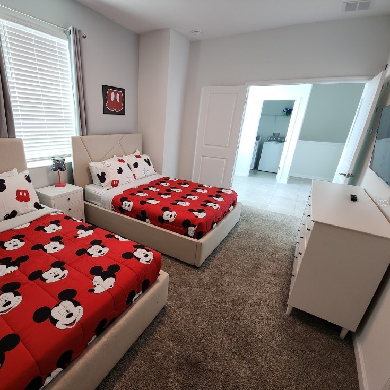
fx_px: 204
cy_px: 202
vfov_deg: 87.4
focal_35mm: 16
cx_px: 152
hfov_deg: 86.1
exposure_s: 1/60
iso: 200
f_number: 2.2
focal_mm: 2.2
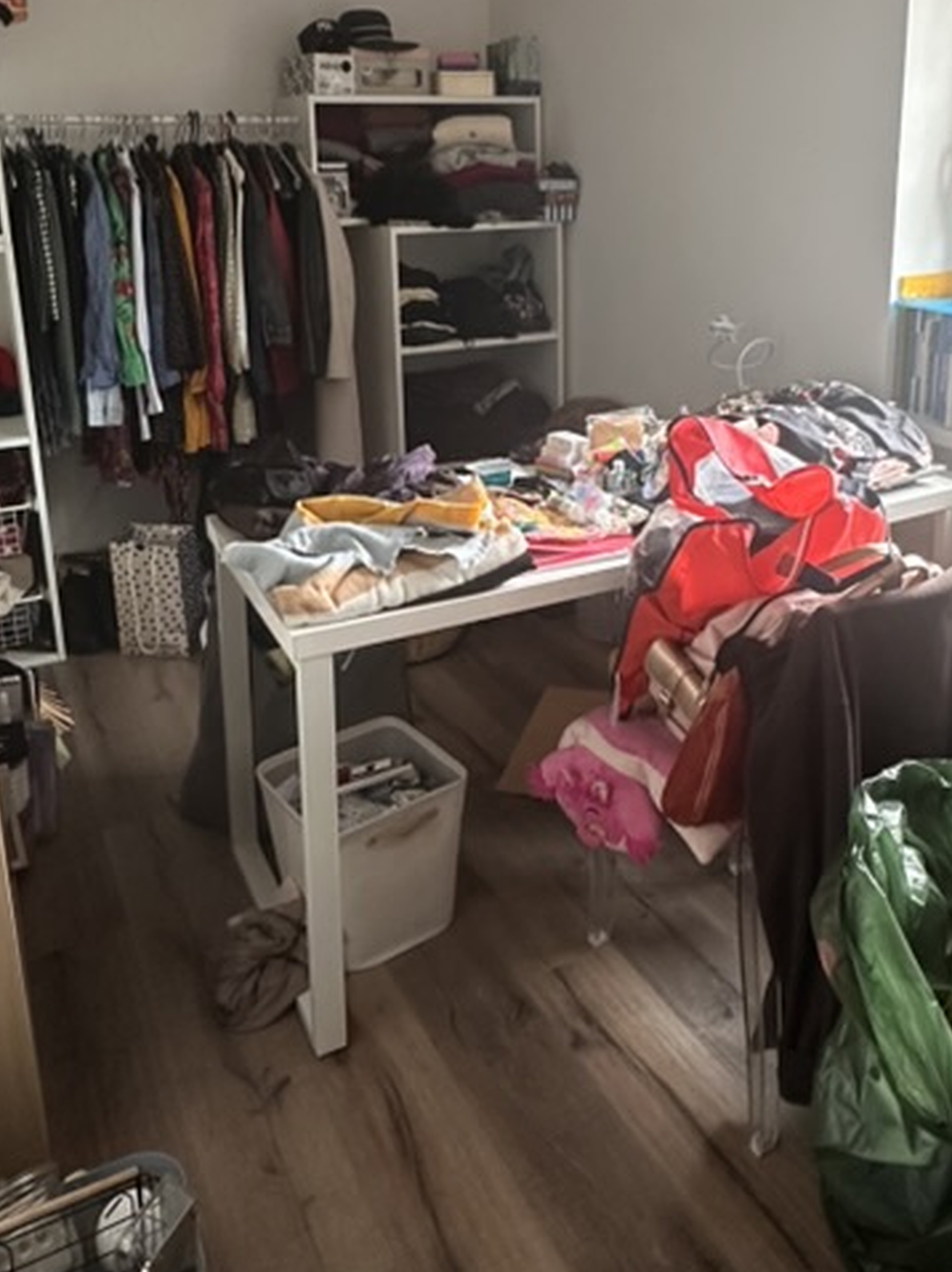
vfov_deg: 58.4
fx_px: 1101
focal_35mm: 30
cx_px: 542
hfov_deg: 46.6
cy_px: 407
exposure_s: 1/60
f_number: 2.2
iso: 500
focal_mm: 2.22
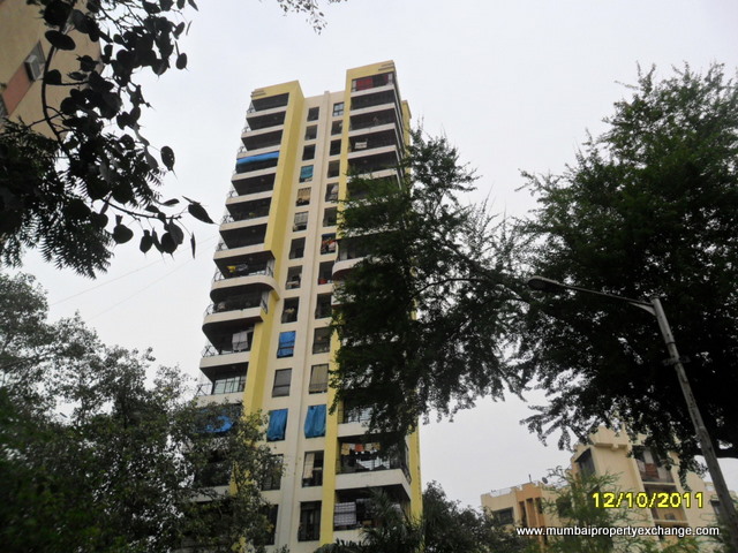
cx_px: 369
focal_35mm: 27
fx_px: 576
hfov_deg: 65.3
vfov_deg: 51.4
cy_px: 276
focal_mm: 4.9
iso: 100
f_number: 3.5
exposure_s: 1/30
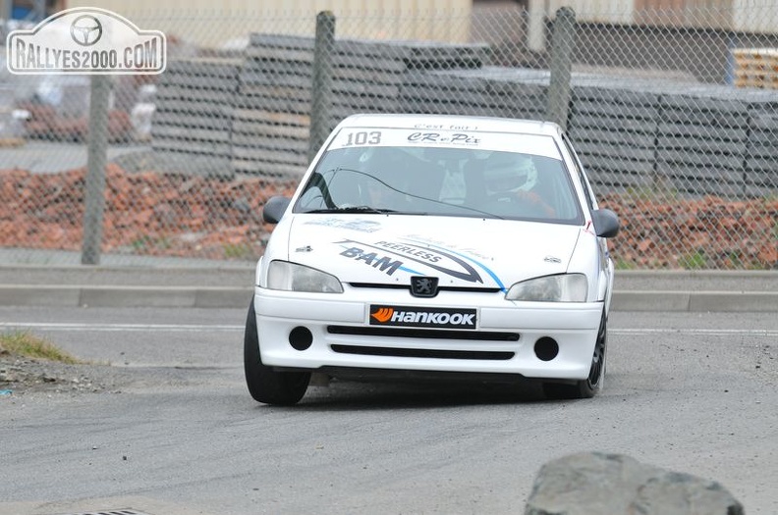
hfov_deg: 6.6
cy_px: 258
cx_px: 389
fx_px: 6795
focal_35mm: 315
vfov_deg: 4.3
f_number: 5.6
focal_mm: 210
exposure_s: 1/800
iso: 1250
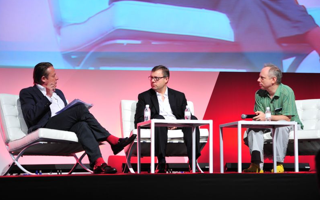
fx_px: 899
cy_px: 96
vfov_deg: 12.7
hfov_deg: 20.2
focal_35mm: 103
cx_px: 161
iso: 2000
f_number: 2.8
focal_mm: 100
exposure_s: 1/160
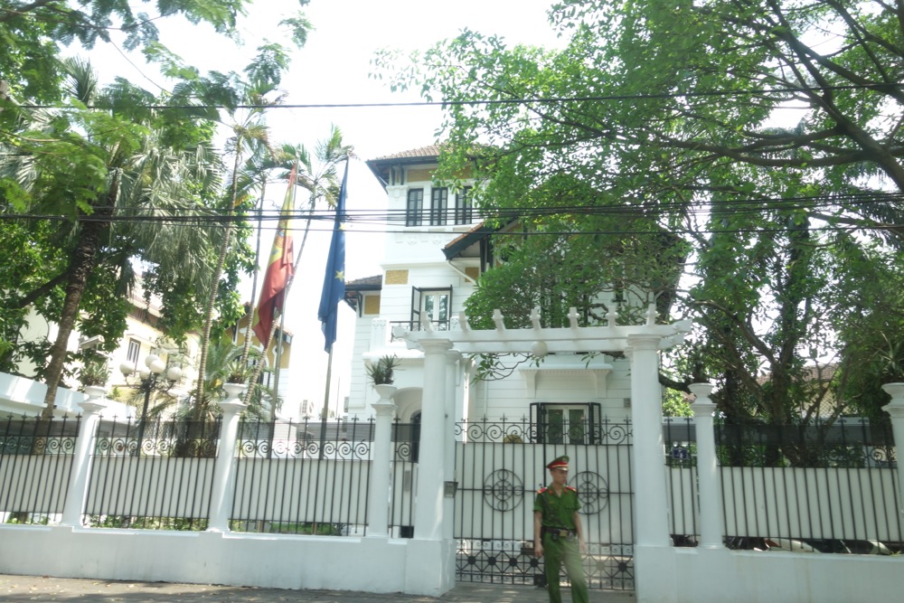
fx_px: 703
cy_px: 302
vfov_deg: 46.4
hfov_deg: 65.5
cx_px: 452
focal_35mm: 28
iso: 125
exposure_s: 1/320
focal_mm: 10.4
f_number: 2.8
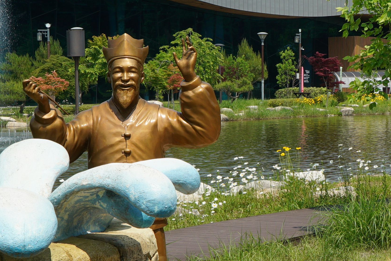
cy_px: 114
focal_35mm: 115
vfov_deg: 11.9
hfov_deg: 17.5
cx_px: 344
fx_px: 1250
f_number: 18
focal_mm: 45
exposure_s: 1/125
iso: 200
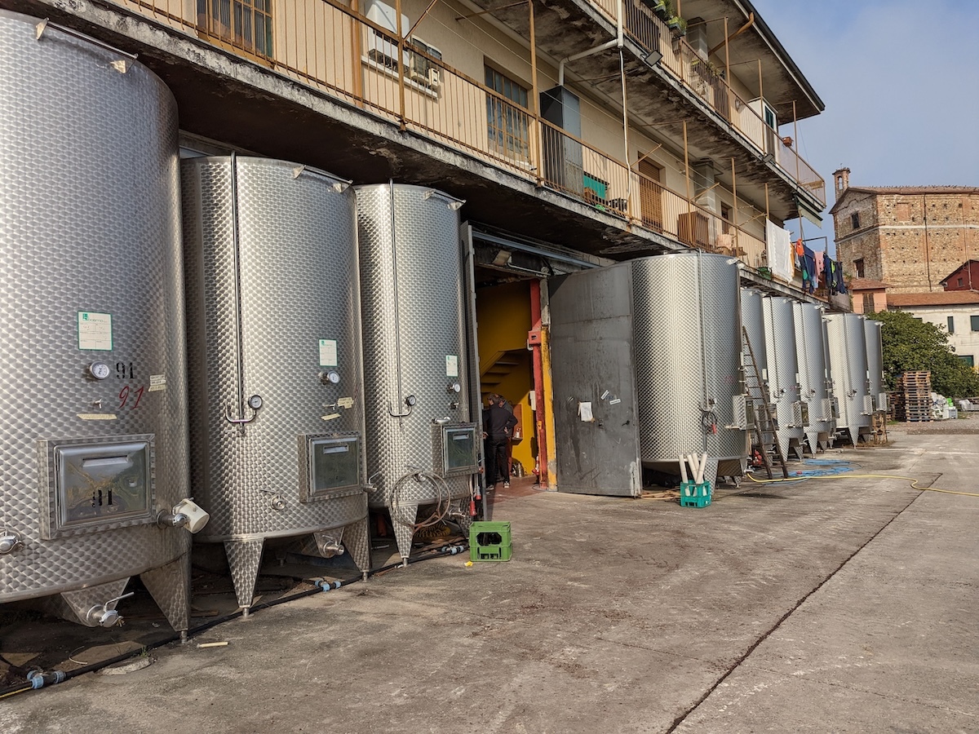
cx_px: 490
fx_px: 679
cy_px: 367
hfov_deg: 71.6
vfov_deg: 56.8
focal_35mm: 24
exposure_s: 1/4717
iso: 41
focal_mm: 6.81
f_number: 1.85
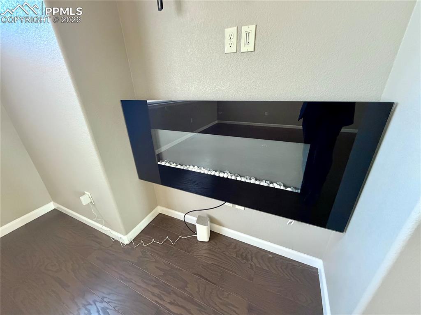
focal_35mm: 14
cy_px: 158
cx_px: 210
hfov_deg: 102.1
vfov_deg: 85.6
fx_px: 170
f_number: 2.2
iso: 800
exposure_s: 1/60
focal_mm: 2.22
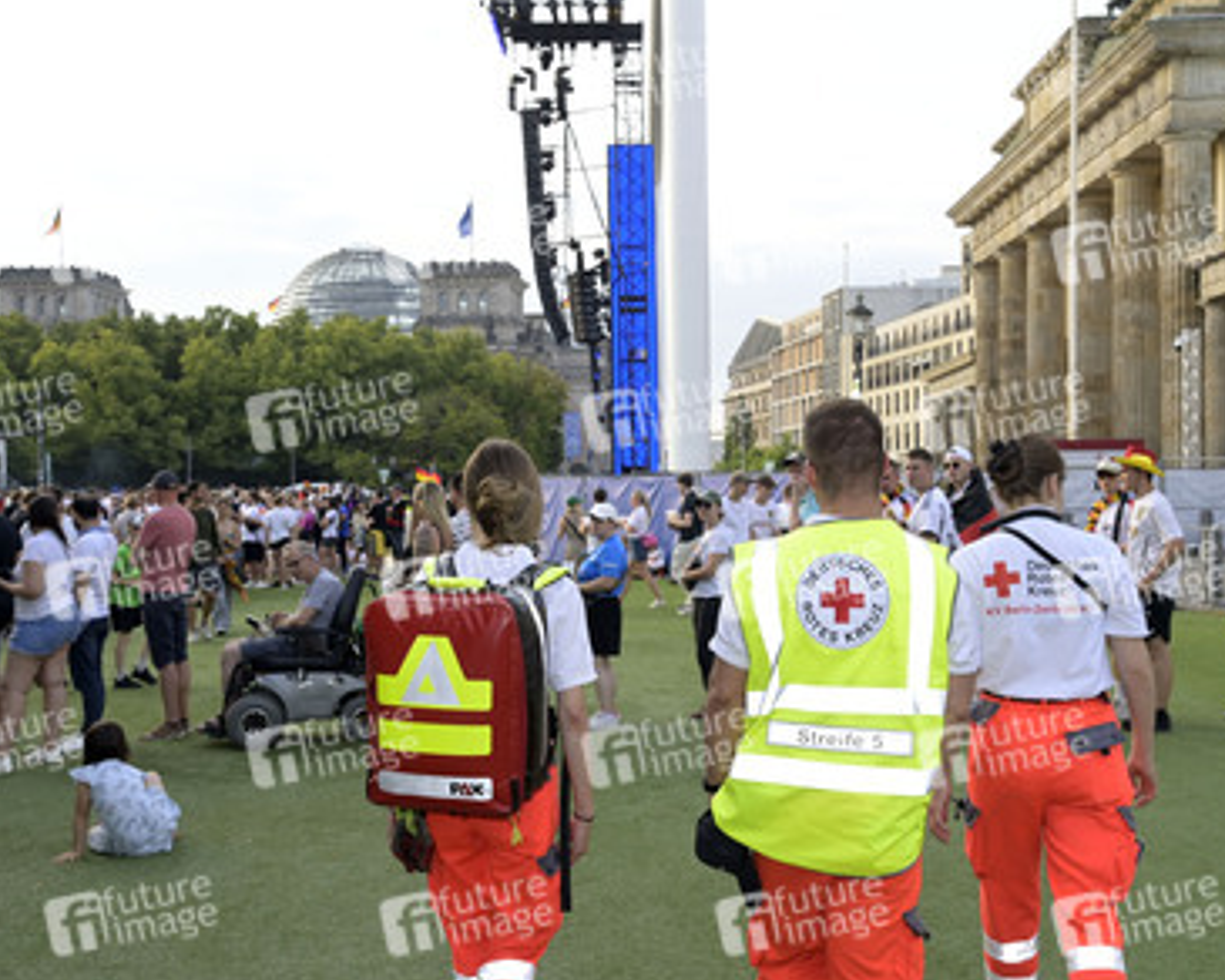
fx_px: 1595
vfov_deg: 34.1
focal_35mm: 44
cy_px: 497
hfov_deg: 41.9
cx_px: 713
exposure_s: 1/160
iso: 640
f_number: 9
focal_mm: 38
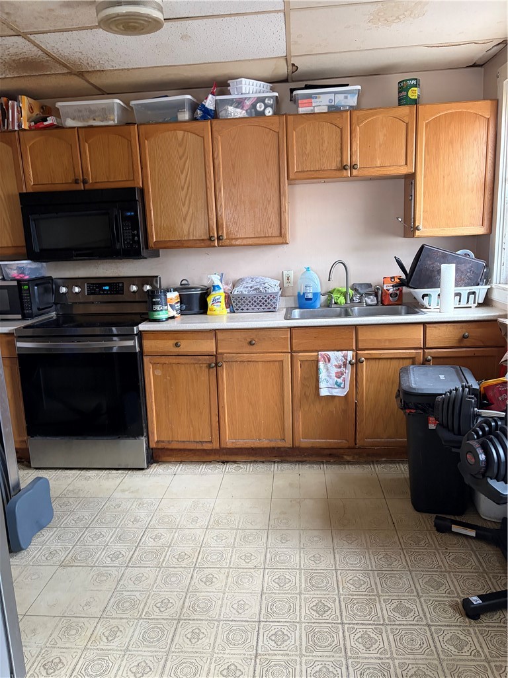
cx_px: 254
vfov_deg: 67.3
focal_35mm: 26
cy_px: 339
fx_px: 509
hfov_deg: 53.1
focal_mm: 5.96
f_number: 1.6
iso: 250
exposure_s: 1/60
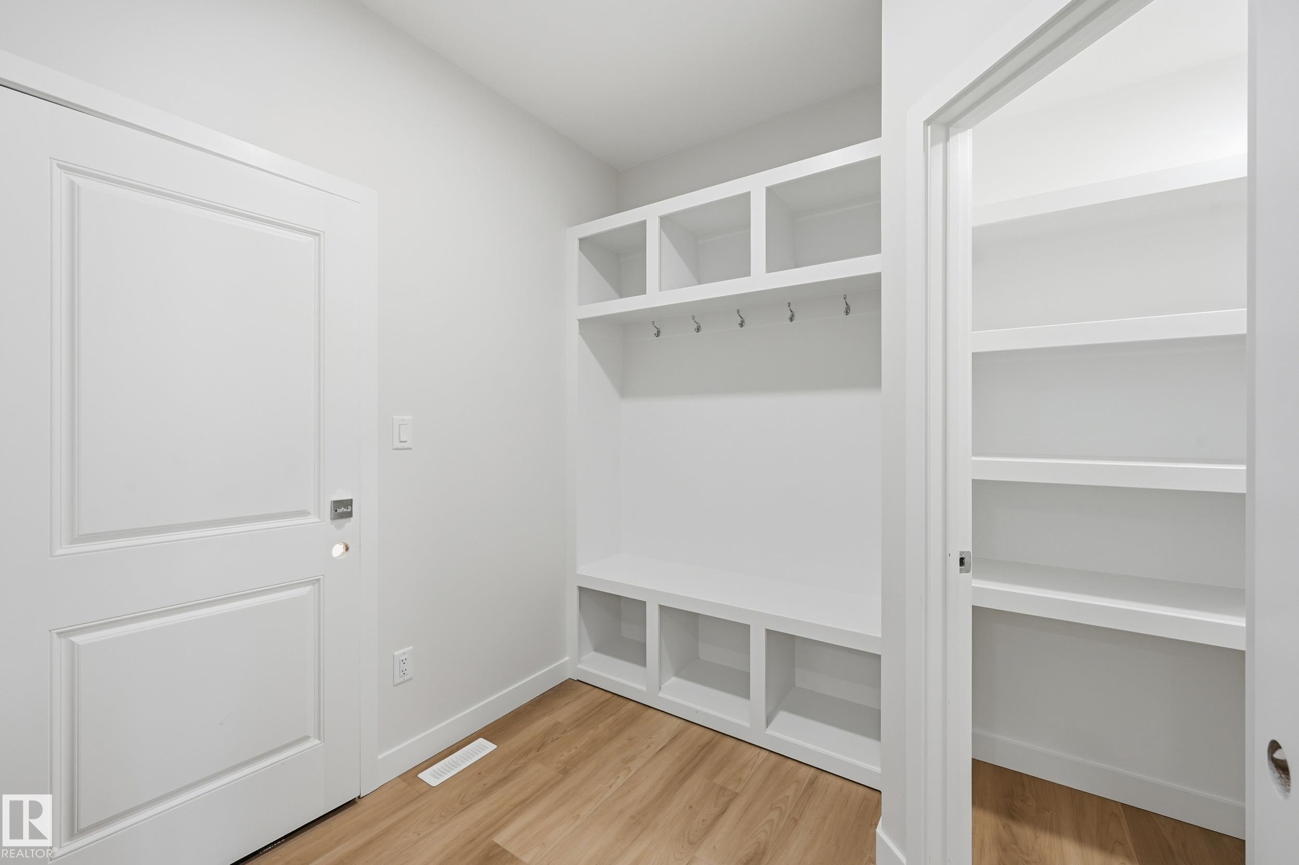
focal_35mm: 14
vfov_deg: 81.2
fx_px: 505
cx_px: 650
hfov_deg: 104.3
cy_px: 432
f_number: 8
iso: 250
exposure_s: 1/100
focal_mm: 14
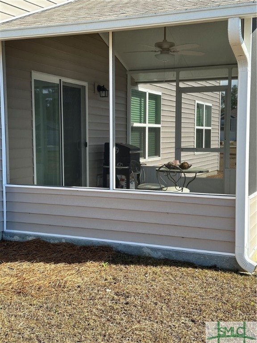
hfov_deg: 30.3
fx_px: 475
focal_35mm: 48
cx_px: 128
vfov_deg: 39.7
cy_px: 172
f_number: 1.78
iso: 64
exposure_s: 1/1305
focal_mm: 6.86
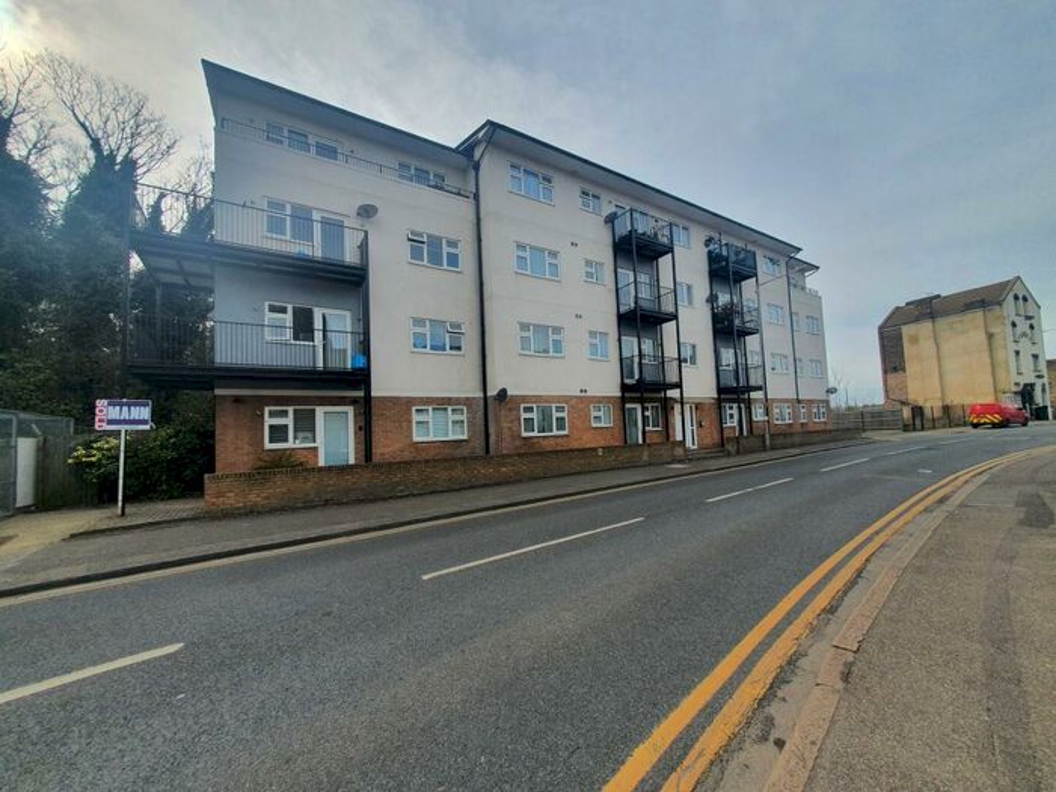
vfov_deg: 89.9
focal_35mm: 13
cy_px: 396
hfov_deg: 106.2
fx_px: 397
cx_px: 528
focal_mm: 1.8
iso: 50
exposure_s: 1/1292
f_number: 2.2
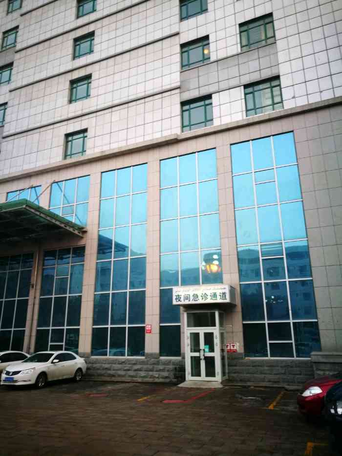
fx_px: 356
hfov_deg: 51.4
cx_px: 171
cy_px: 228
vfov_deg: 65.3
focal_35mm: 27
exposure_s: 1/50
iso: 125
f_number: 2.2
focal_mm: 4.5
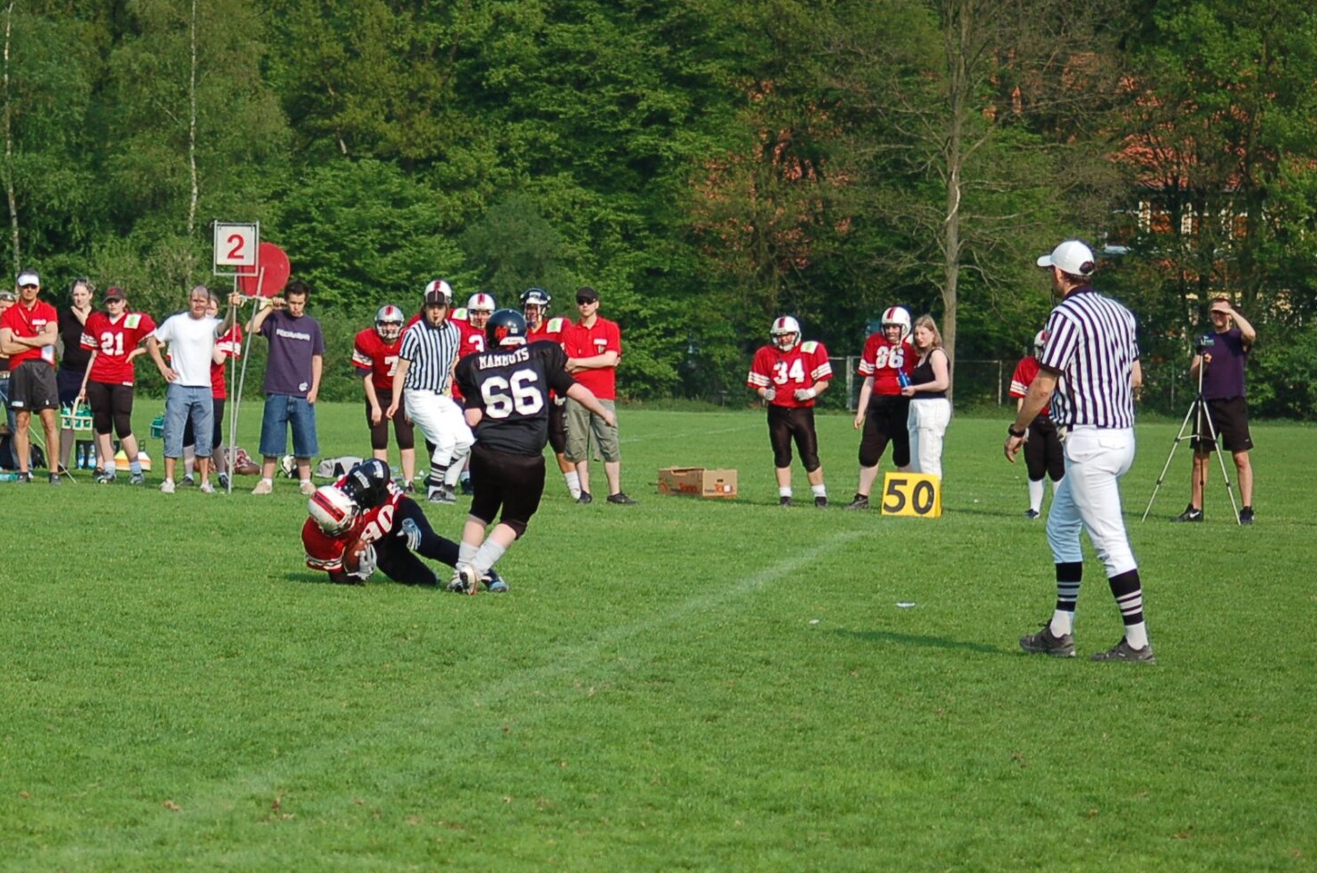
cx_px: 381
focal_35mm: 175
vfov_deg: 7.8
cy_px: 549
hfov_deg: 11.7
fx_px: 6390
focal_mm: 78
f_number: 4.5
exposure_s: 1/1000
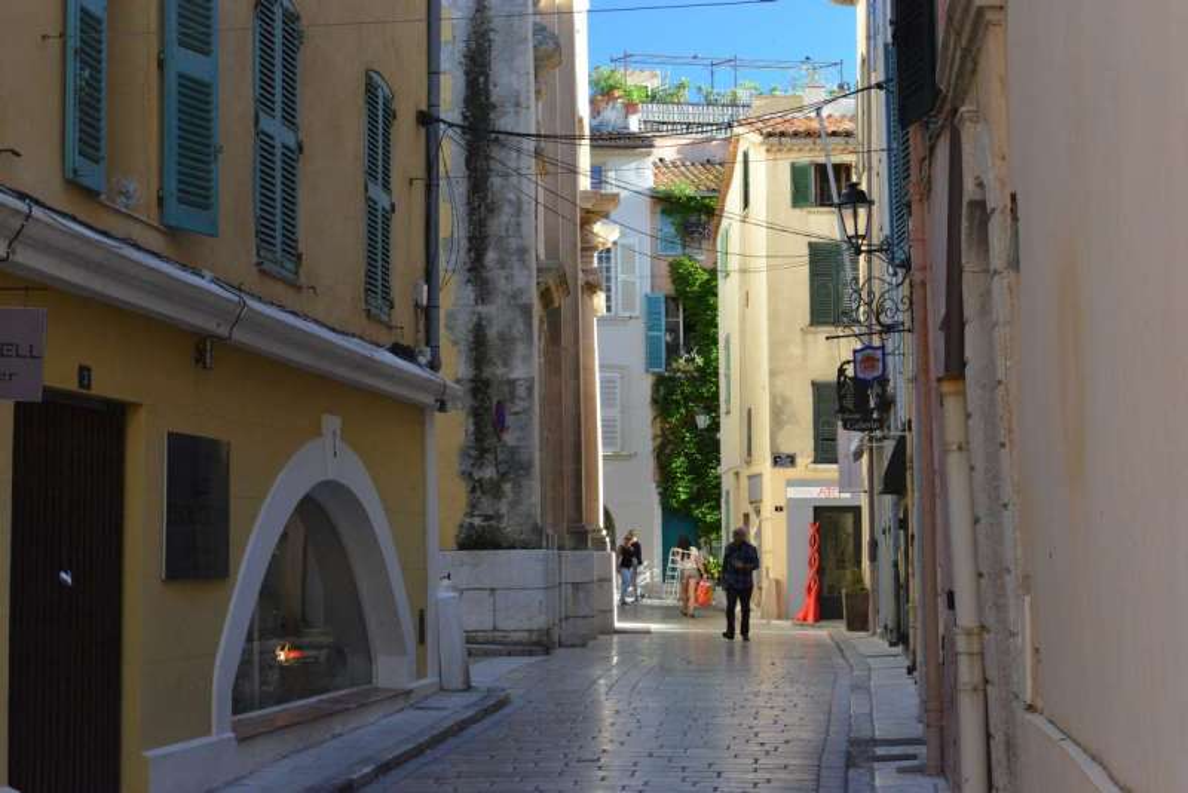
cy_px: 396
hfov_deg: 28.8
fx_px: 2311
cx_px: 594
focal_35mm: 70
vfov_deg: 19.5
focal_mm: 70
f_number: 13
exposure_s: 1/200
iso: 4000
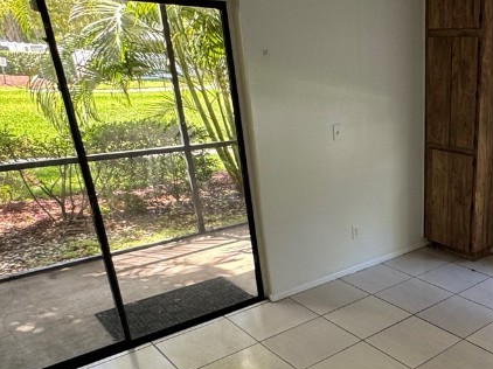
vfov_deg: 41.1
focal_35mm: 34
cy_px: 252
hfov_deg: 48.1
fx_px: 484
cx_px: 447
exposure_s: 1/99
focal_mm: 2.22
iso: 160
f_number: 2.2
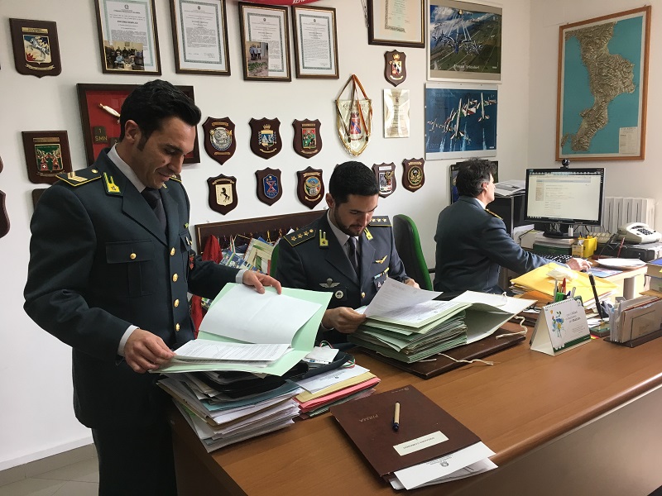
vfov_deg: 48.2
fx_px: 555
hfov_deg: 61.7
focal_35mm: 29
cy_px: 248
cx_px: 331
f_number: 2.2
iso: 50
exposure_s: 1/33
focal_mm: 4.15
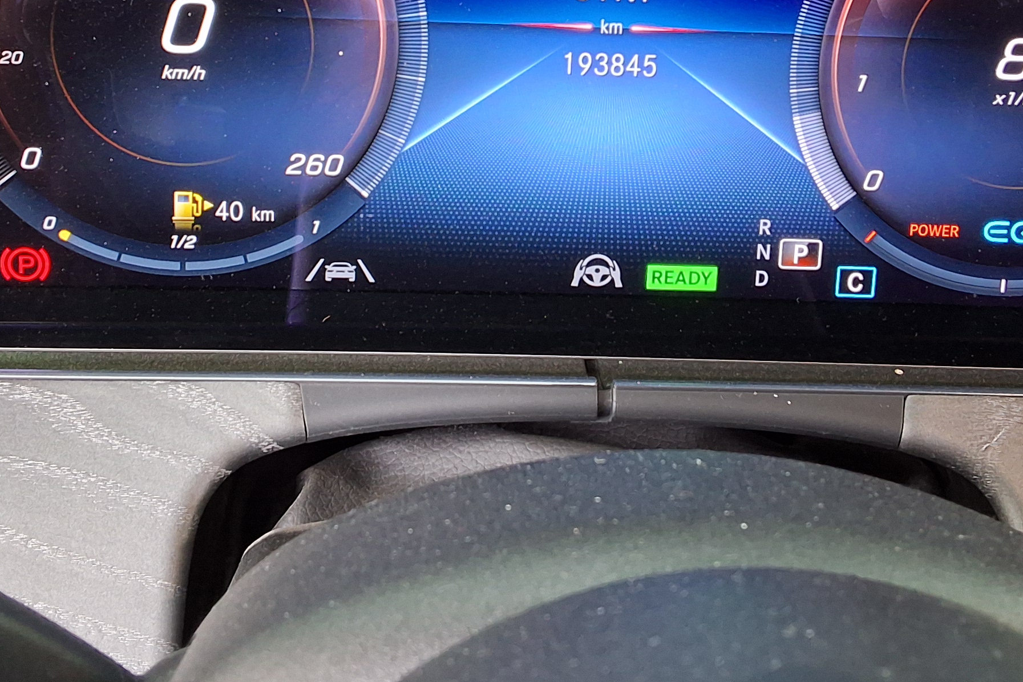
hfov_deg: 37.5
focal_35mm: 53
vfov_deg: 24.4
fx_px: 1506
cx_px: 507
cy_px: 0
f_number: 1.9
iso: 160
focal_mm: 2.91
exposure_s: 1/30
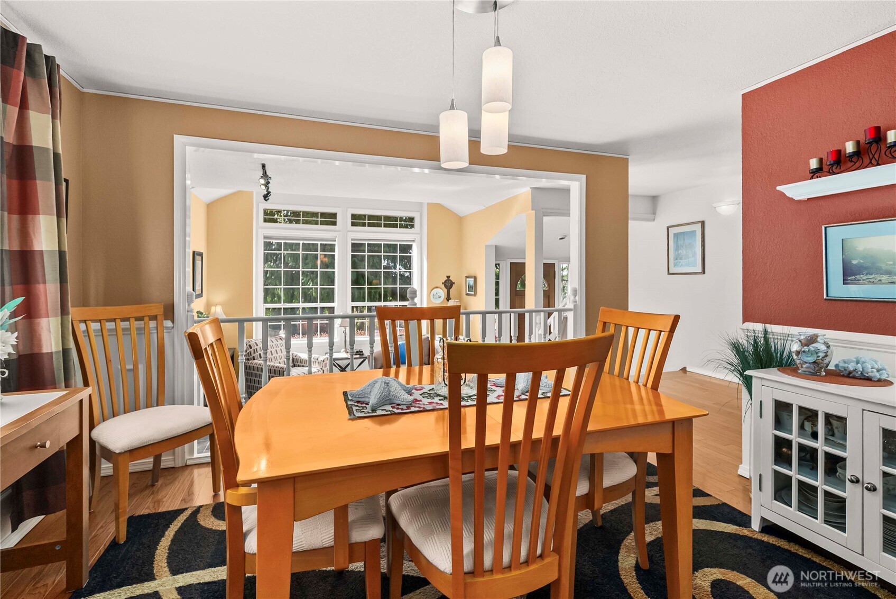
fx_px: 374
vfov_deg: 77.4
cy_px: 300
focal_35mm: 15
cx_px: 448
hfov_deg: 100.4
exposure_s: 1/30
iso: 800
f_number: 7.1
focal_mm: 15
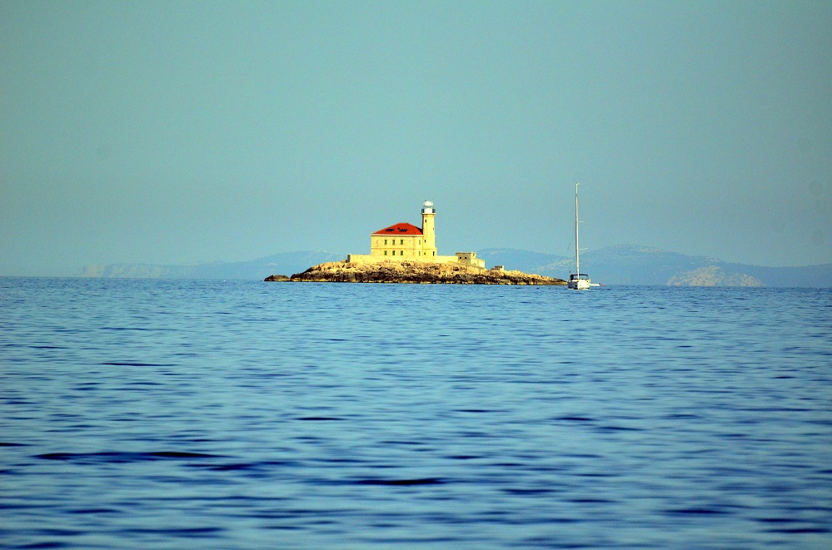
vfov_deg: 3.0
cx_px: 416
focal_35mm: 450
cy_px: 275
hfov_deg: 4.6
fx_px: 10375
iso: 800
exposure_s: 1/4000
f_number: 5.6
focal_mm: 300
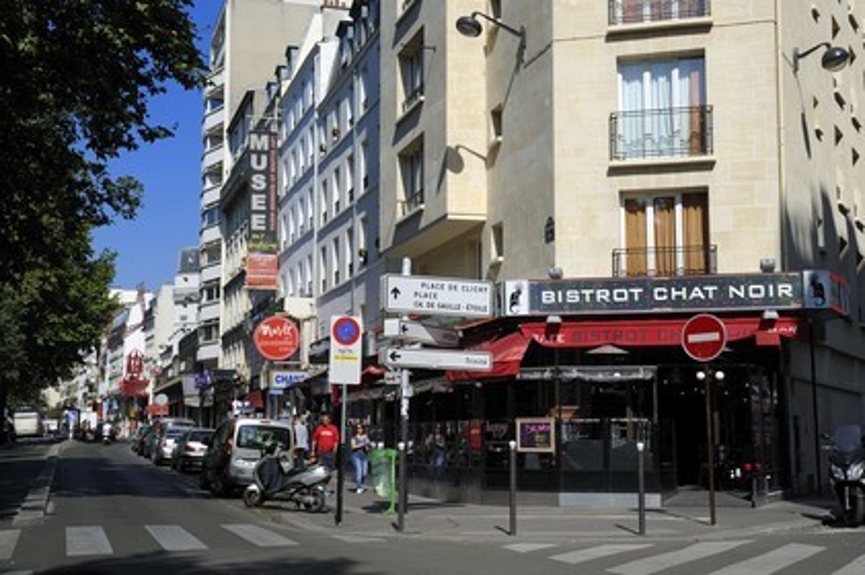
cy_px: 288
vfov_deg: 27.0
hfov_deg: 39.6
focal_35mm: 50
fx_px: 1200
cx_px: 432
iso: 200
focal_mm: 50
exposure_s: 1/200
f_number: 11
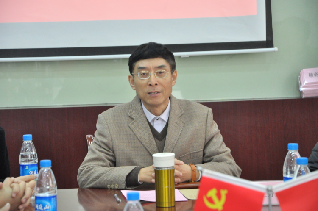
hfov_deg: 13.1
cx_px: 159
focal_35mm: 158
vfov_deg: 8.7
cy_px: 106
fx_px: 1389
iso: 2000
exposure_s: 1/40
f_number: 7.1
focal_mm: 105
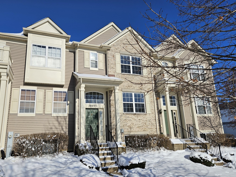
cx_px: 110
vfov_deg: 53.0
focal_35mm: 26
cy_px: 93
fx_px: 177
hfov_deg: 67.2
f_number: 1.8
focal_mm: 5.4
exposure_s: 1/4199
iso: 25
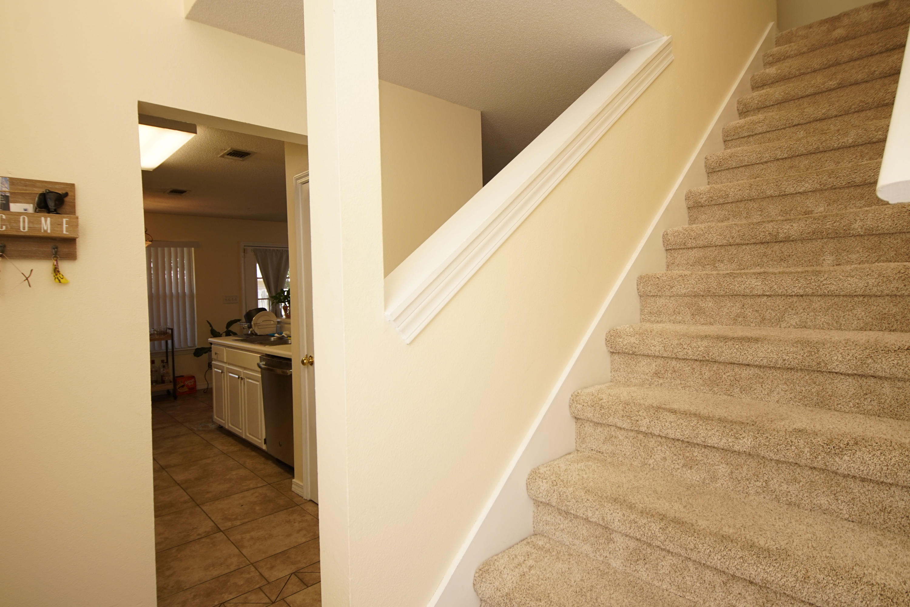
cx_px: 455
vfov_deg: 67.4
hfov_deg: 90.0
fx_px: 455
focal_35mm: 18
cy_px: 304
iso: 250
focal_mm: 12
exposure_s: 1/60
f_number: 4.5
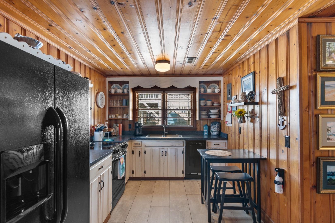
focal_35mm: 18
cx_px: 168
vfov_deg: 67.4
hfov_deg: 90.0
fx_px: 167
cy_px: 112
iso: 100
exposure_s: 1/10
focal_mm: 12
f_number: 4.8
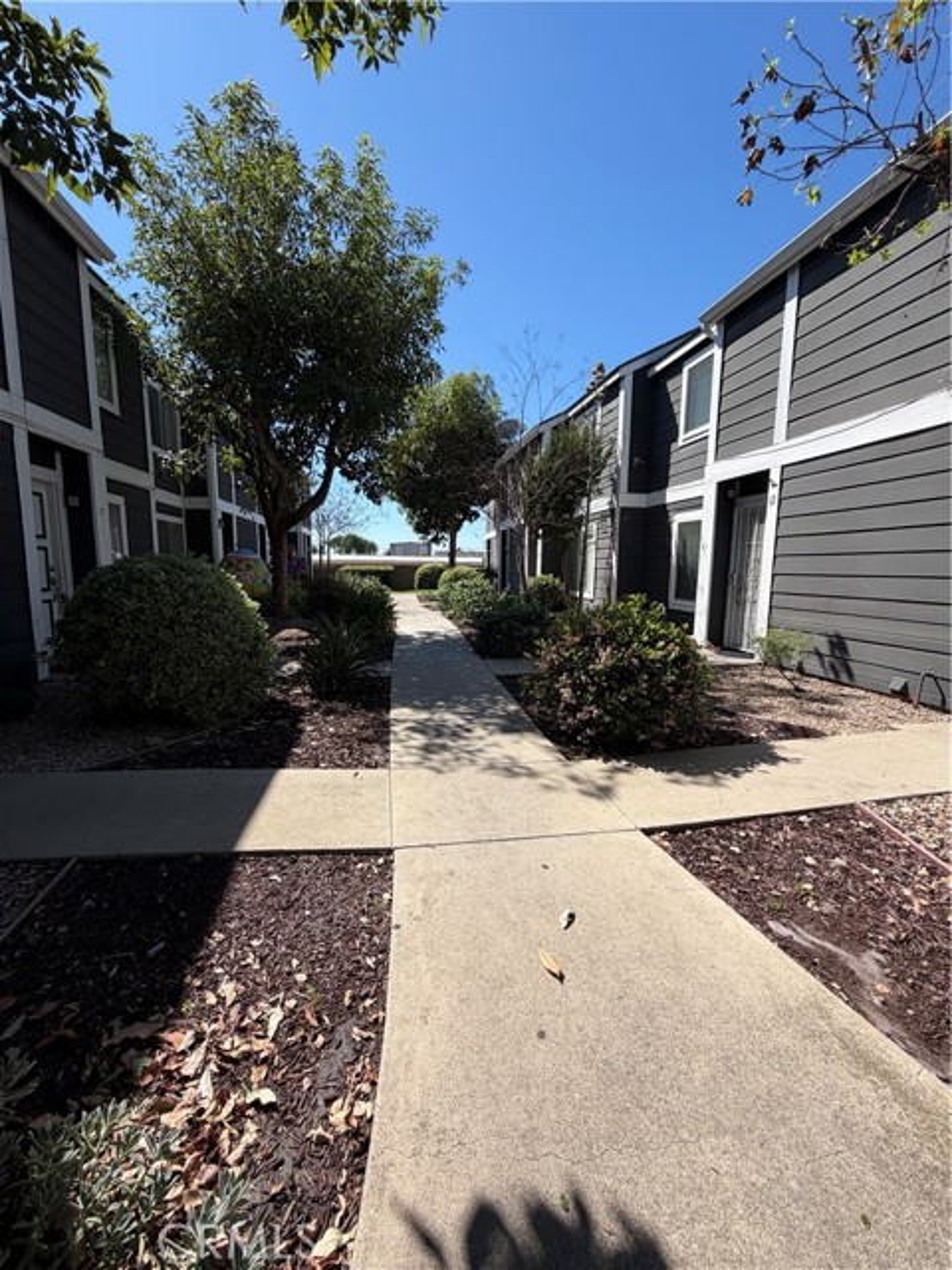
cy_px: 635
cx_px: 476
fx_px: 513
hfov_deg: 85.7
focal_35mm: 14
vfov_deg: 102.1
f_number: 2.2
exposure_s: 1/770
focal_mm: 2.22
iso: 25
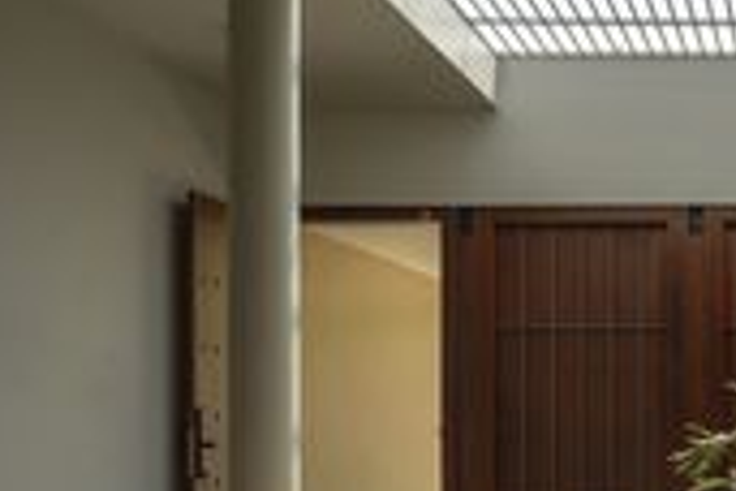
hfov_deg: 27.0
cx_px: 822
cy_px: 420
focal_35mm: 68
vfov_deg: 19.6
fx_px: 1396
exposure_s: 1/25
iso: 125
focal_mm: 26.5
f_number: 9
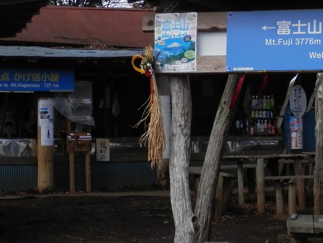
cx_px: 102
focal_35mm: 64
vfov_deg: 23.0
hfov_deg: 30.0
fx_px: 598
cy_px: 118
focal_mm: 8
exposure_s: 1/400
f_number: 3.8
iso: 80
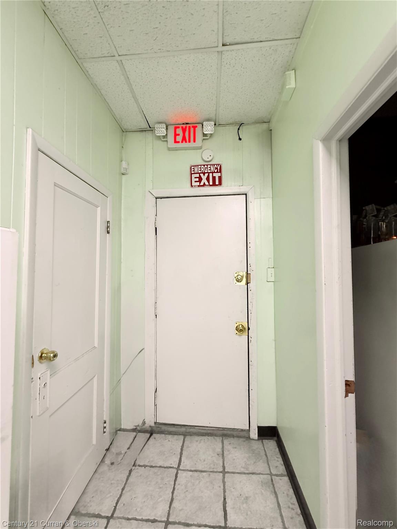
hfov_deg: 85.7
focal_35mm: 14
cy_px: 264
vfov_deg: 102.1
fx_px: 214
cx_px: 198
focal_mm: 2.22
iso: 160
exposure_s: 1/120
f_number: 2.2
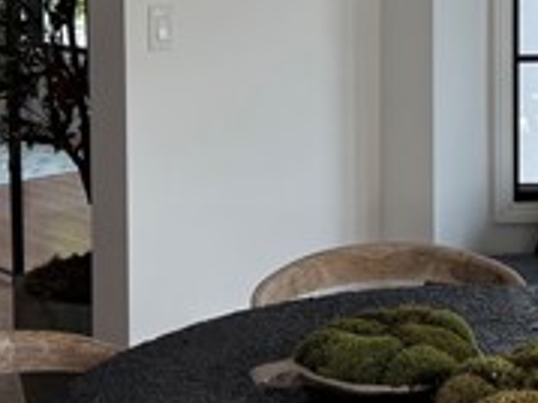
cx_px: 400
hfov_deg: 22.6
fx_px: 1336
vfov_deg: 16.9
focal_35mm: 86
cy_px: 36
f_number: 1.78
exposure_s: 1/728
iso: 100
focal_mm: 6.76
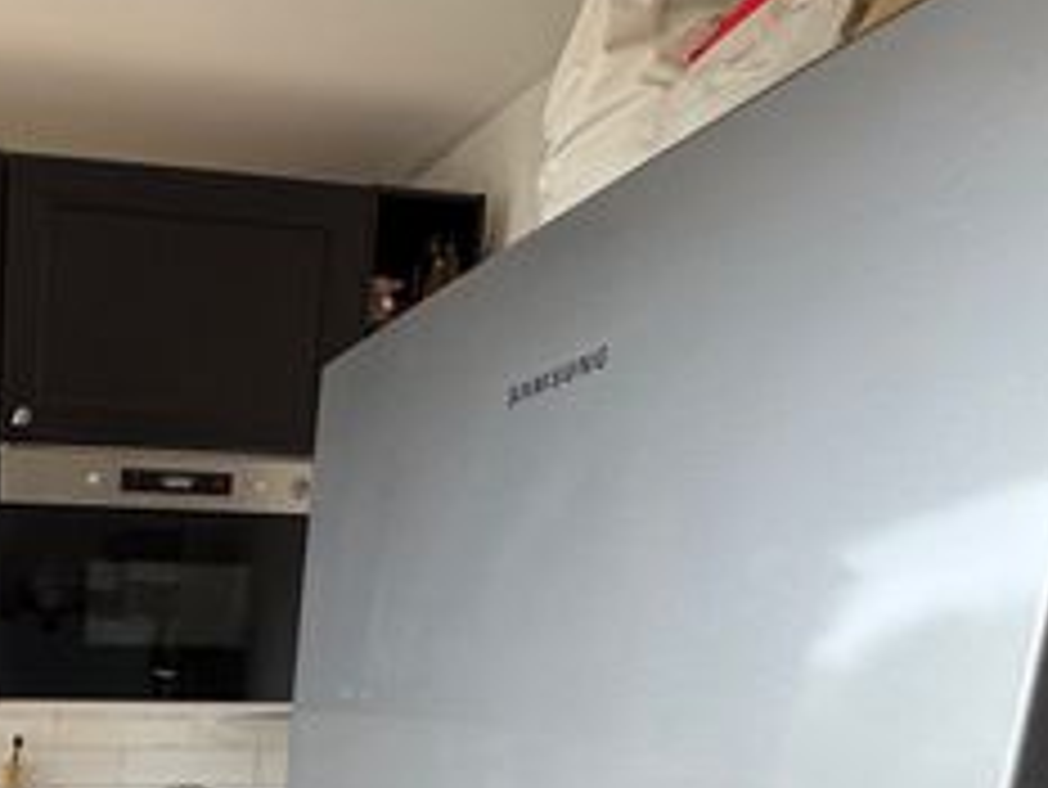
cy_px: 991
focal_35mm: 36
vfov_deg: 31.7
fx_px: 1090
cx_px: -162
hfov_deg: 39.5
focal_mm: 2.22
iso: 200
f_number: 2.2
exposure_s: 1/99
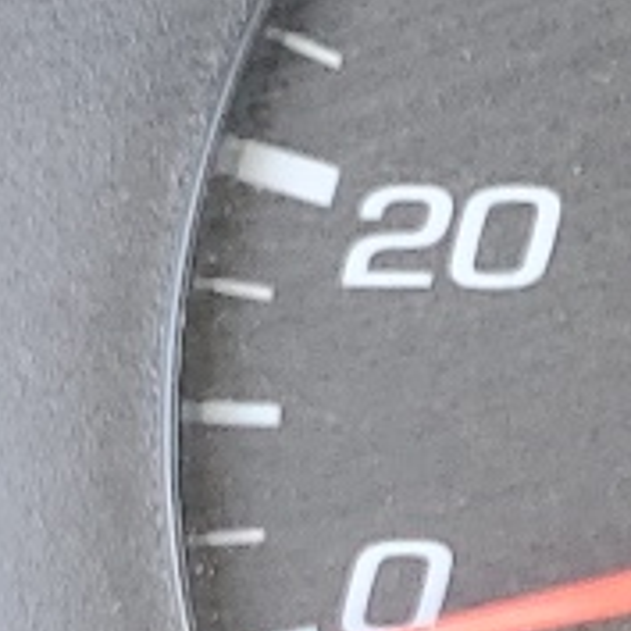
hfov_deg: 8.3
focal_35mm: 208
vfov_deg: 8.3
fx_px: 4290
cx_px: 692
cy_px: 763
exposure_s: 1/60.2
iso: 51
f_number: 1.5
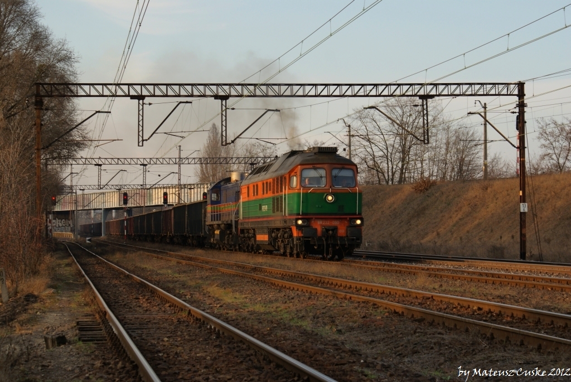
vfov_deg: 15.2
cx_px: 286
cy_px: 191
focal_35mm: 90
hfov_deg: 22.6
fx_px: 1429
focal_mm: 60
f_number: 7.1
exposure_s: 1/125
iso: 100
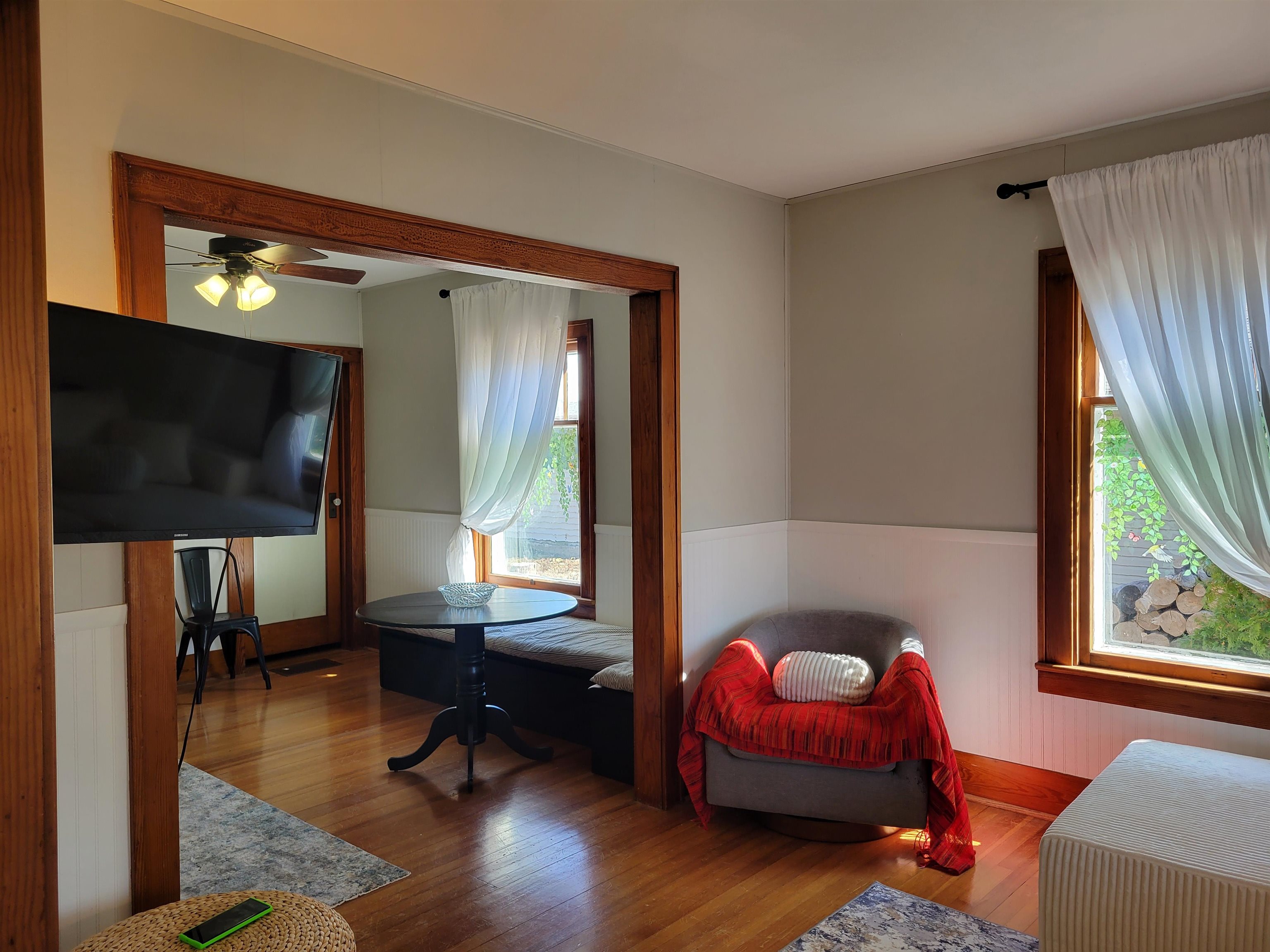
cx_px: 635
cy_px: 476
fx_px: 954
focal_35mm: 26
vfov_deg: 53.1
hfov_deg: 67.3
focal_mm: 5.4
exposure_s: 1/120
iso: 64
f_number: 1.8
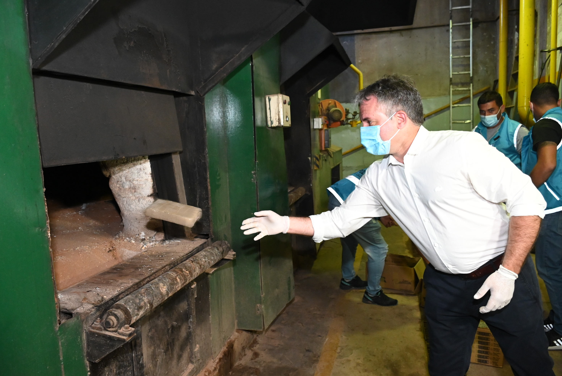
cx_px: 281
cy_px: 188
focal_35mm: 27
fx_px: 422
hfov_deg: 67.3
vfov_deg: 48.0
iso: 4000
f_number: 4.5
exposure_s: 1/160
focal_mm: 18
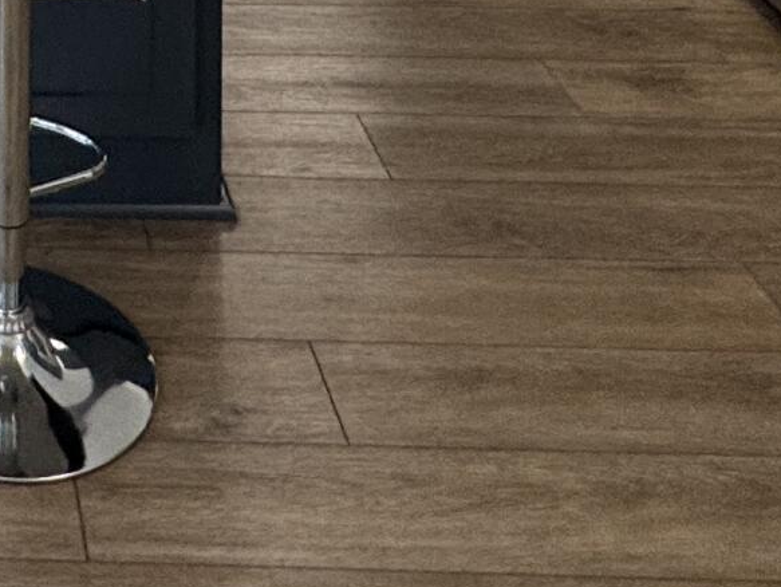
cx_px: -193
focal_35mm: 72
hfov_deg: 24.2
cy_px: -738
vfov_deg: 14.8
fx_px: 1625
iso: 100
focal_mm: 2.22
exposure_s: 1/120
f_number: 2.2
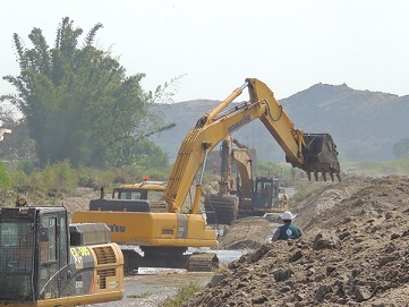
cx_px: 75
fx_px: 4610
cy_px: 224
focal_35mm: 390
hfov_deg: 5.1
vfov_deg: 3.8
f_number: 4.6
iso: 100
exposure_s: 1/640
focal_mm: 33
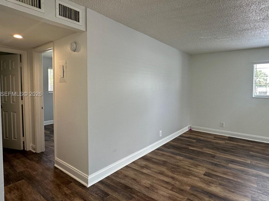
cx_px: 159
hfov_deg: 80.9
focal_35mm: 20
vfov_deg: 65.9
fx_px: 155
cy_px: 95
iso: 100
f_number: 2.2
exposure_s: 1/120
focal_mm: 2.22
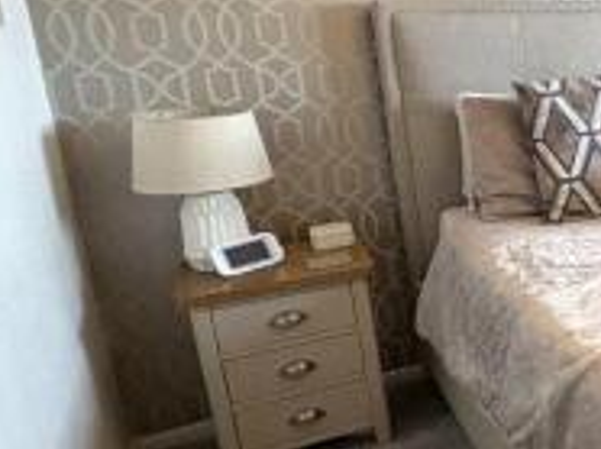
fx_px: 763
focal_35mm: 44
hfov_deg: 29.0
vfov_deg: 32.7
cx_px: 880
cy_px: 176
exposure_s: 1/100
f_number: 2.2
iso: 250
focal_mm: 2.22
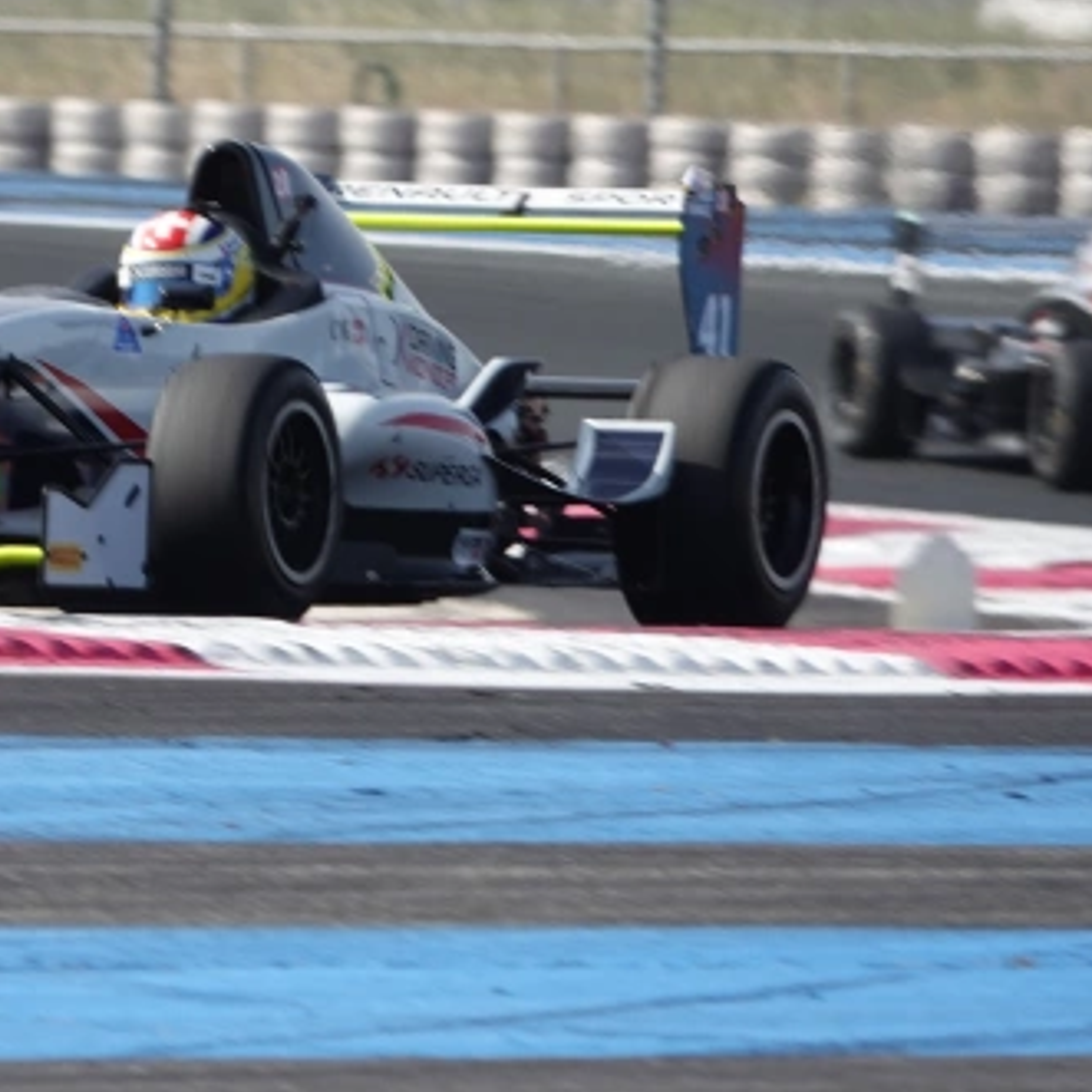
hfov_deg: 1.9
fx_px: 33585
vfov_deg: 1.9
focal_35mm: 941
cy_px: 450
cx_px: 129
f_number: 4
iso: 125
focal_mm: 167.98
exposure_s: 1/1000
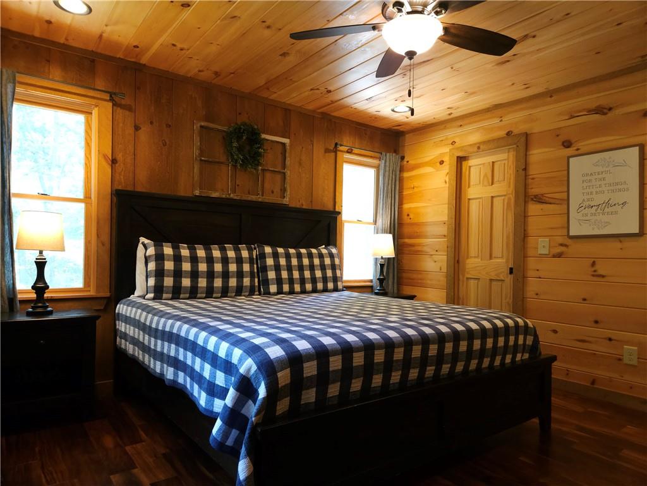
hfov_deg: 73.9
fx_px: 430
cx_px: 324
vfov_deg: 58.9
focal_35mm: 23
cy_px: 243
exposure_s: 1/60
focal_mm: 5.4
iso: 320
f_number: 1.8
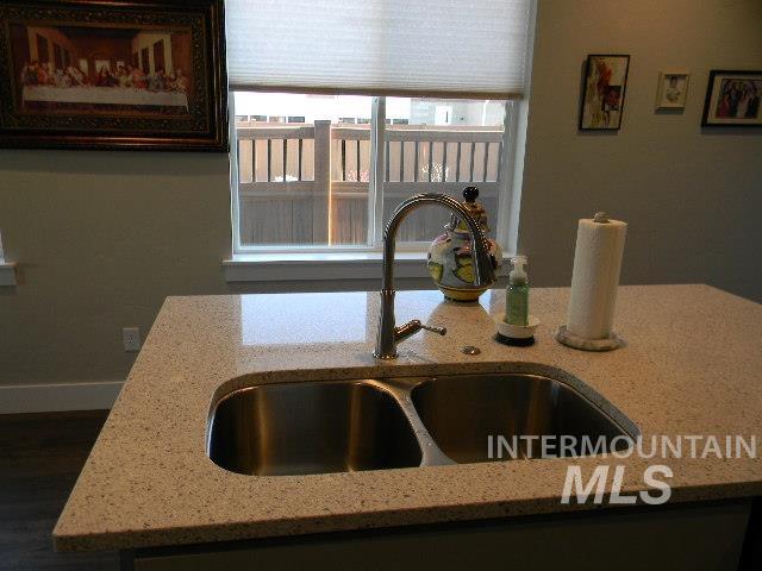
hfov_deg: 63.4
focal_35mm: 28
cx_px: 381
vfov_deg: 49.7
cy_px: 286
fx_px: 616
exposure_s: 1/30.4
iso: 80
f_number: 3.5
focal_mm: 5
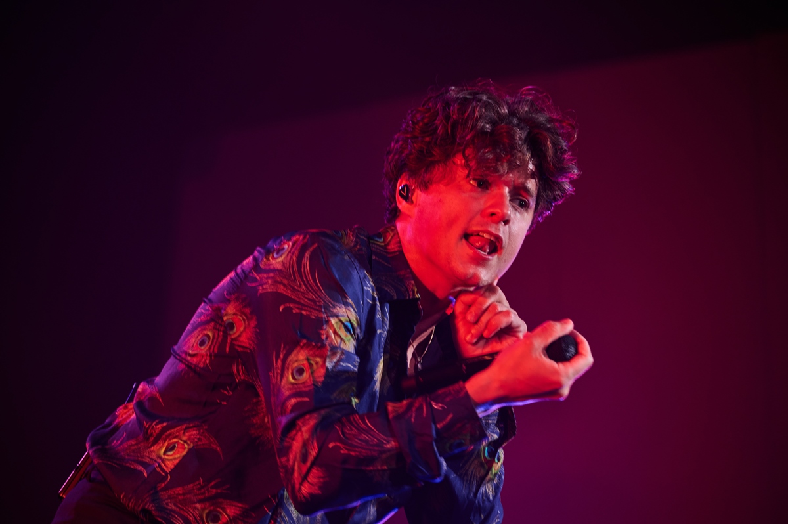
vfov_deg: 11.4
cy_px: 262
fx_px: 2624
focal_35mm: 120
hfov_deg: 17.1
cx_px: 394
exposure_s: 1/125
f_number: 4
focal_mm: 120
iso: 1000
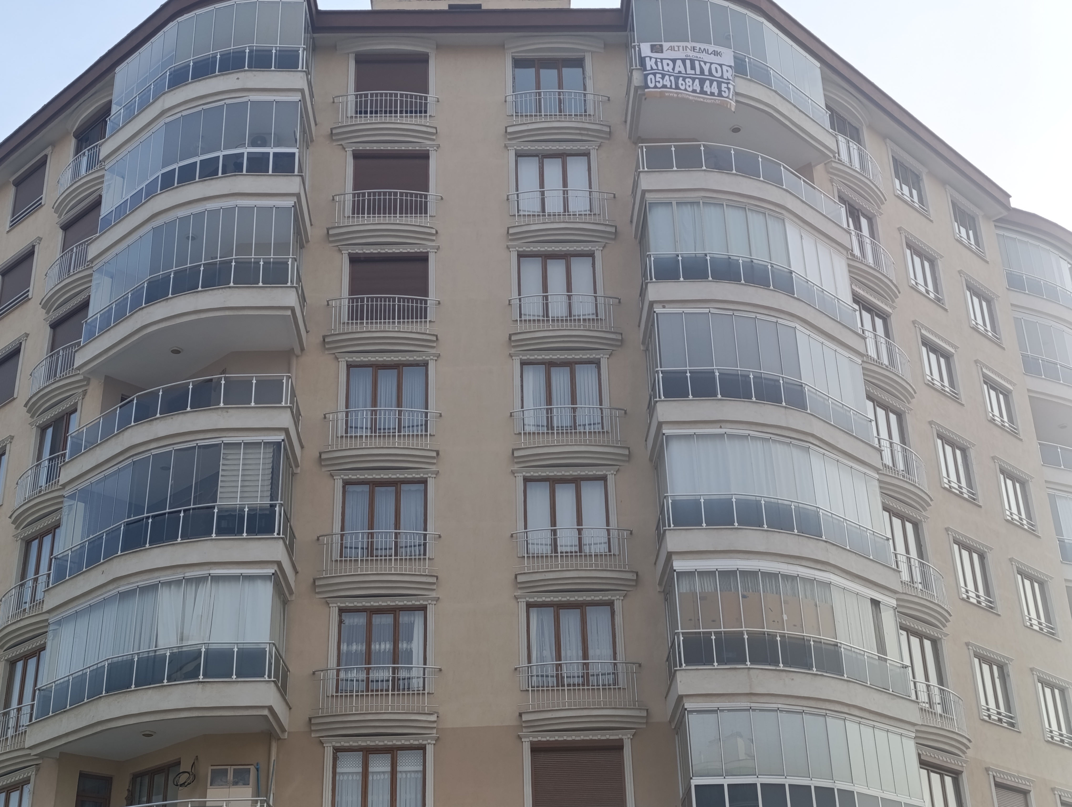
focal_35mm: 46
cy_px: 404
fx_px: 1427
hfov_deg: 41.2
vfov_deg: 31.6
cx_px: 536
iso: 50
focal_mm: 6.14
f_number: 1.6
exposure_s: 1/423
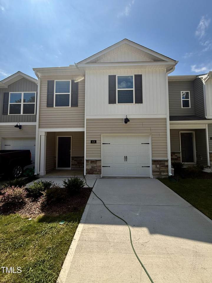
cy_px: 142
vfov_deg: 102.1
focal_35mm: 14
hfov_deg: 85.7
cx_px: 106
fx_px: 114
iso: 50
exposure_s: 1/2092
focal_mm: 2.22
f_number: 2.2
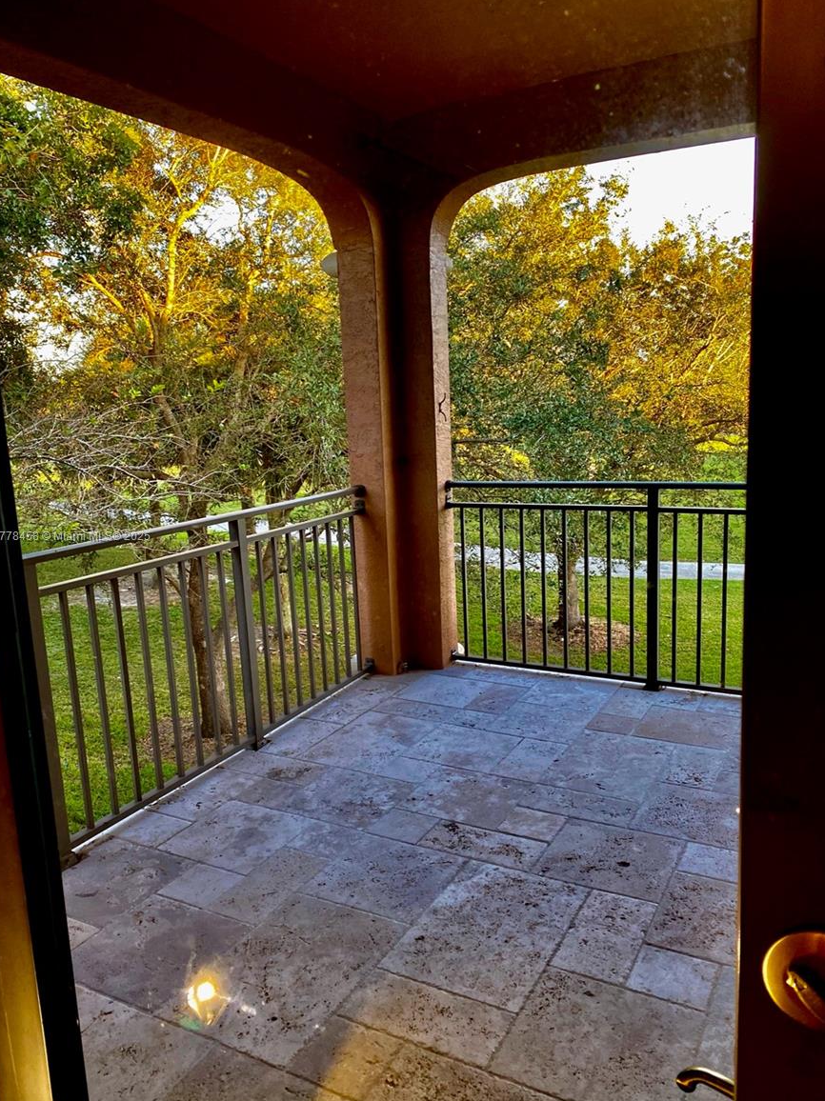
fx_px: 859
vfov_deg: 65.3
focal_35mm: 27
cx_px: 404
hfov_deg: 51.3
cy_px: 537
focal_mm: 4.25
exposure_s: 1/120
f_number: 1.8
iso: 100
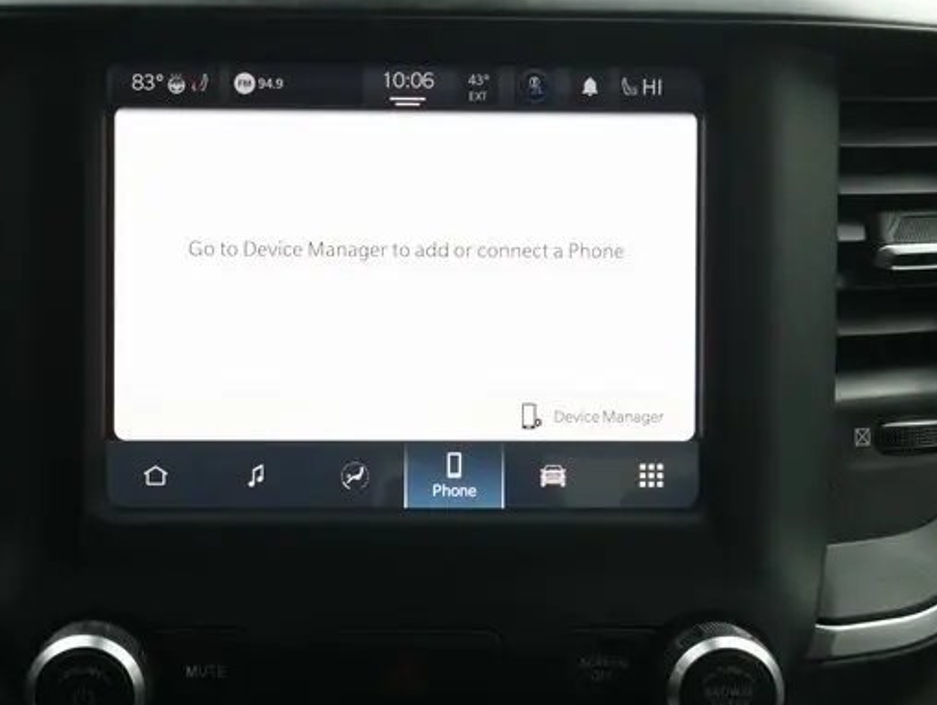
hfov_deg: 30.7
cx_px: 398
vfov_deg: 23.3
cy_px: 341
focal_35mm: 63
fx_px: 1707
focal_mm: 25
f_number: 5.3
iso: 200
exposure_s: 1/15
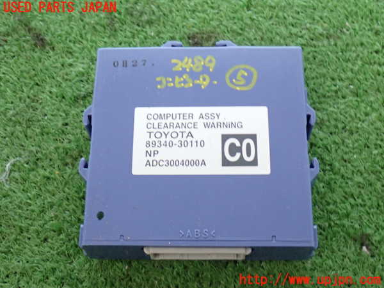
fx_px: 643
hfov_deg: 33.2
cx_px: 192
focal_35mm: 58
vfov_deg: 25.2
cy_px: 144
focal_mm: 10.35
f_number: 3.5
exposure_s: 1/20
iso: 800
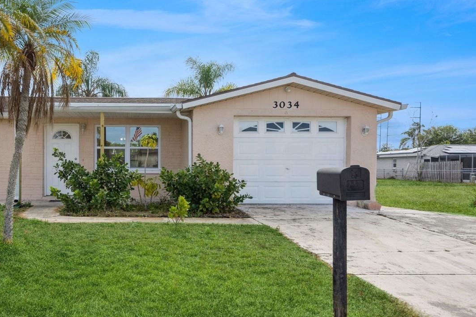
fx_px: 446
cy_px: 134
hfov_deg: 53.7
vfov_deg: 39.0
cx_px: 122
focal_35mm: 34
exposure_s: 1/640
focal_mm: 15
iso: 200
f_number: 8
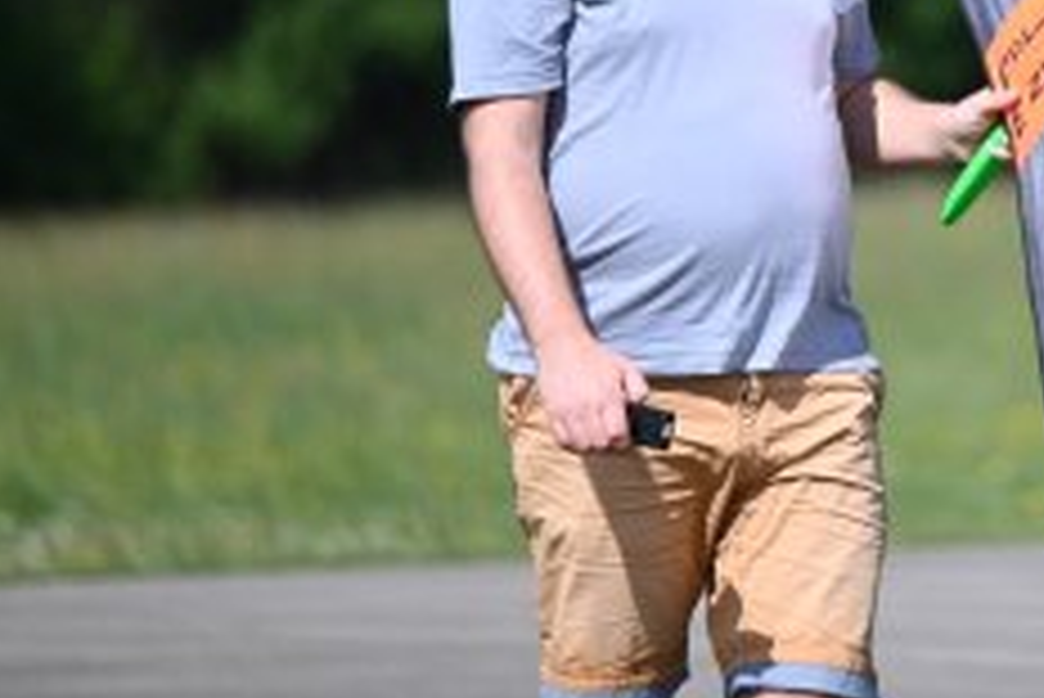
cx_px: 1010
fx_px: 24868
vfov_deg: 1.6
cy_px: 41
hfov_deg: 2.4
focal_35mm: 857
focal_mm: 400
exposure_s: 1/1250
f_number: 6.3
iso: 320
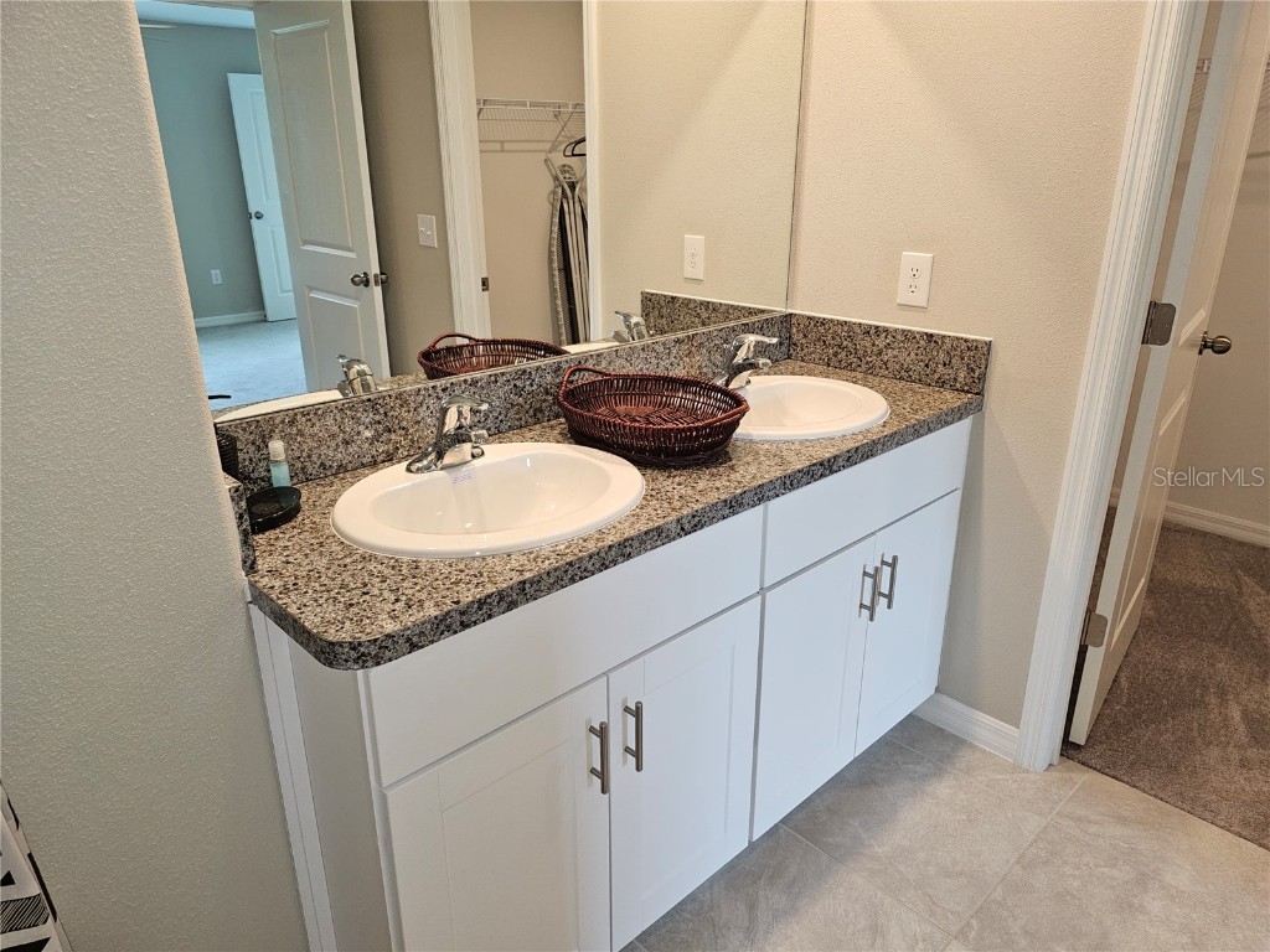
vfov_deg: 58.9
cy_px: 476
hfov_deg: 73.9
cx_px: 635
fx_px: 844
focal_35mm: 23
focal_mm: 6.3
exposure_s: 1/60
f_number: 1.7
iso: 100
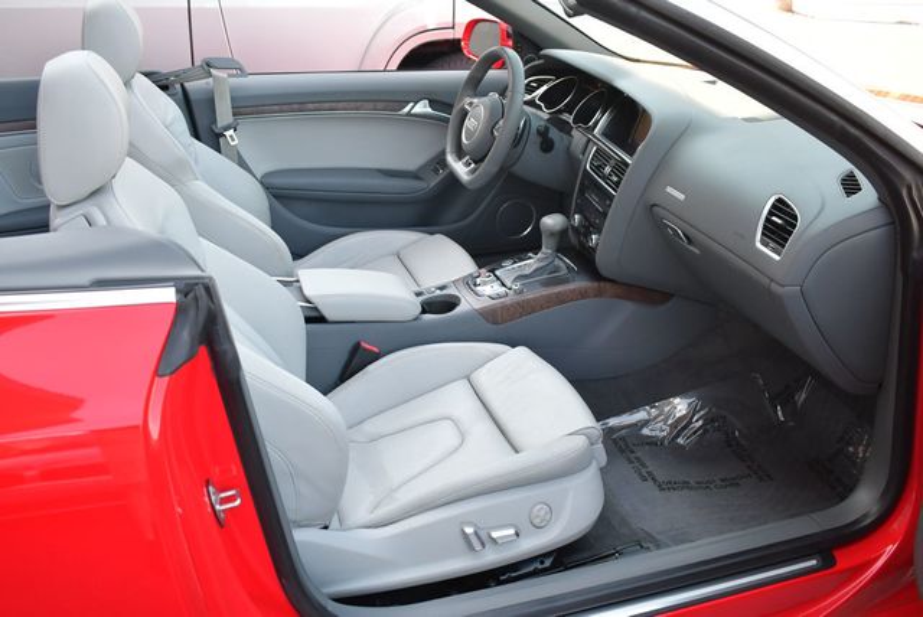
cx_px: 462
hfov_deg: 53.1
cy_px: 308
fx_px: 924
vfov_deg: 36.9
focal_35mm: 36
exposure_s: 1/250
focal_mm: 18
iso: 500
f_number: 3.5
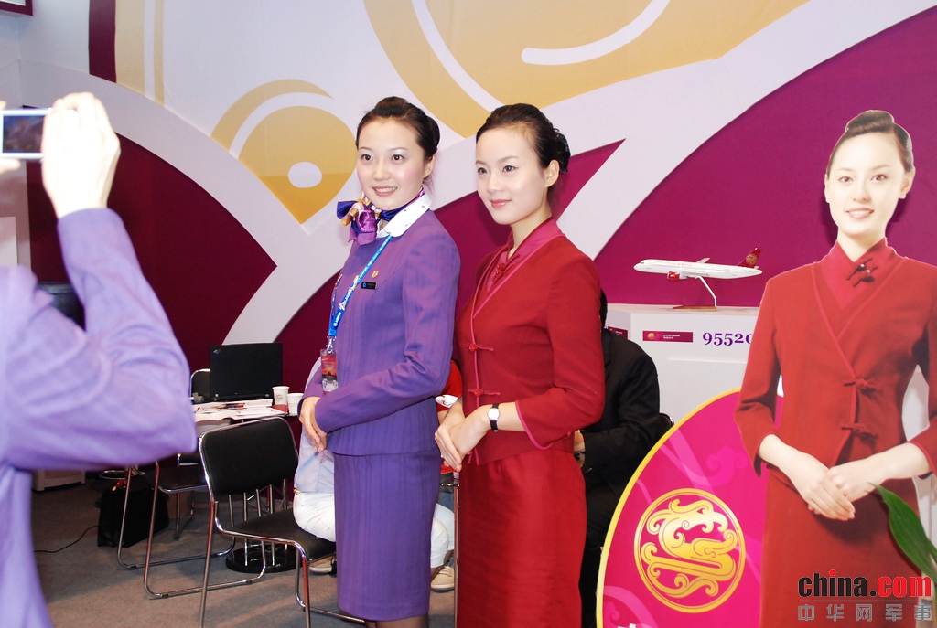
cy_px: 314
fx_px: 1252
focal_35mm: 48
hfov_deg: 41.0
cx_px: 468
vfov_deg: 28.2
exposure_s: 1/60
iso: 800
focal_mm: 32
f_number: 5
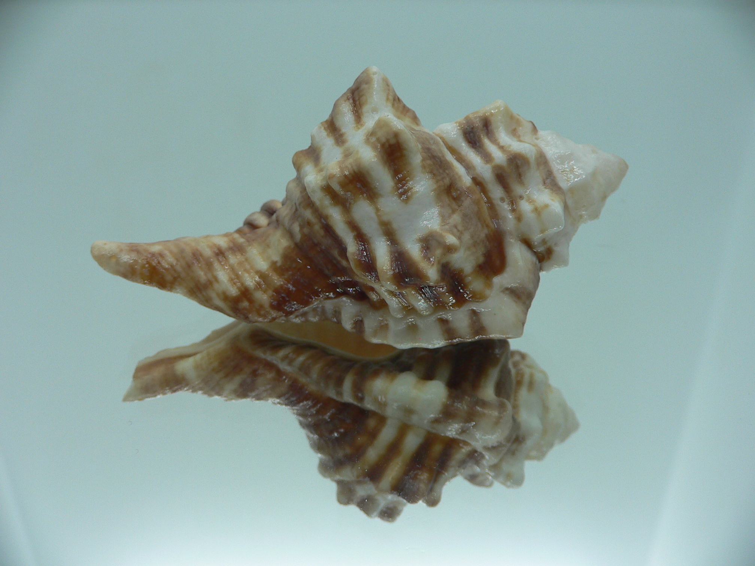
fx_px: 763
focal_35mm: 35
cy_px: 283
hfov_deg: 52.6
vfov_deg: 40.7
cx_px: 378
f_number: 2.8
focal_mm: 4.6
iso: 80
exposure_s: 1/60
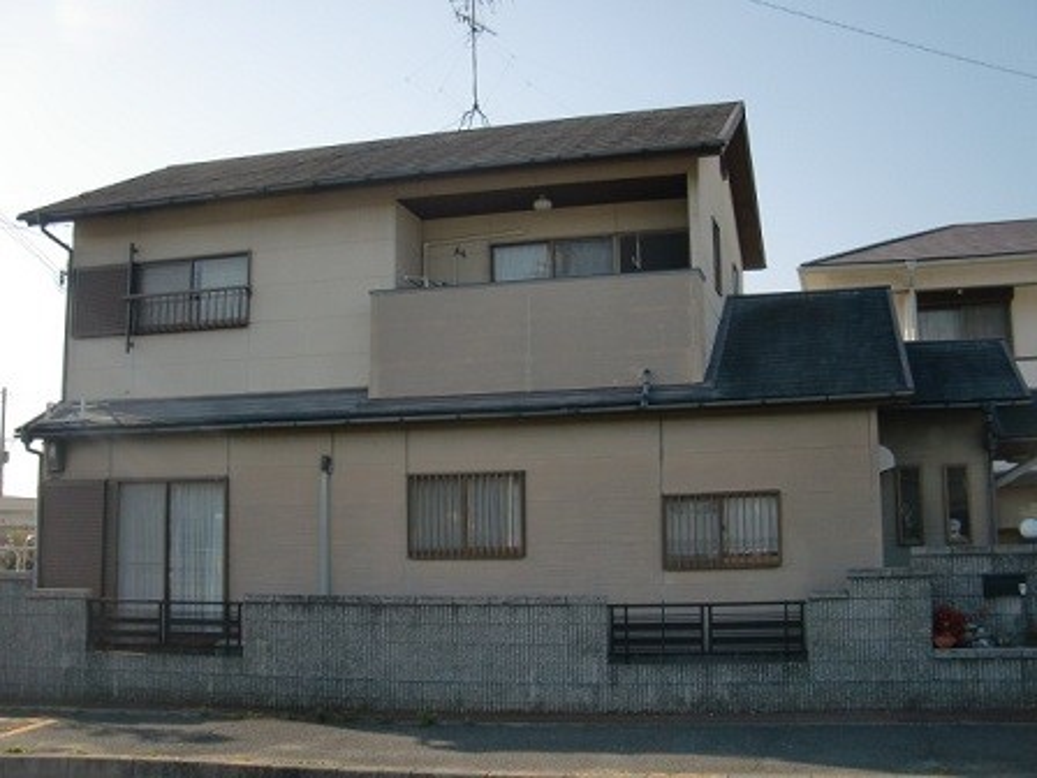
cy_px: 389
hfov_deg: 49.0
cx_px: 518
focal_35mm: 38
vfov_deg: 37.7
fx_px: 1138
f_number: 3.9
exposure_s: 1/400
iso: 64
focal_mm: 6.66
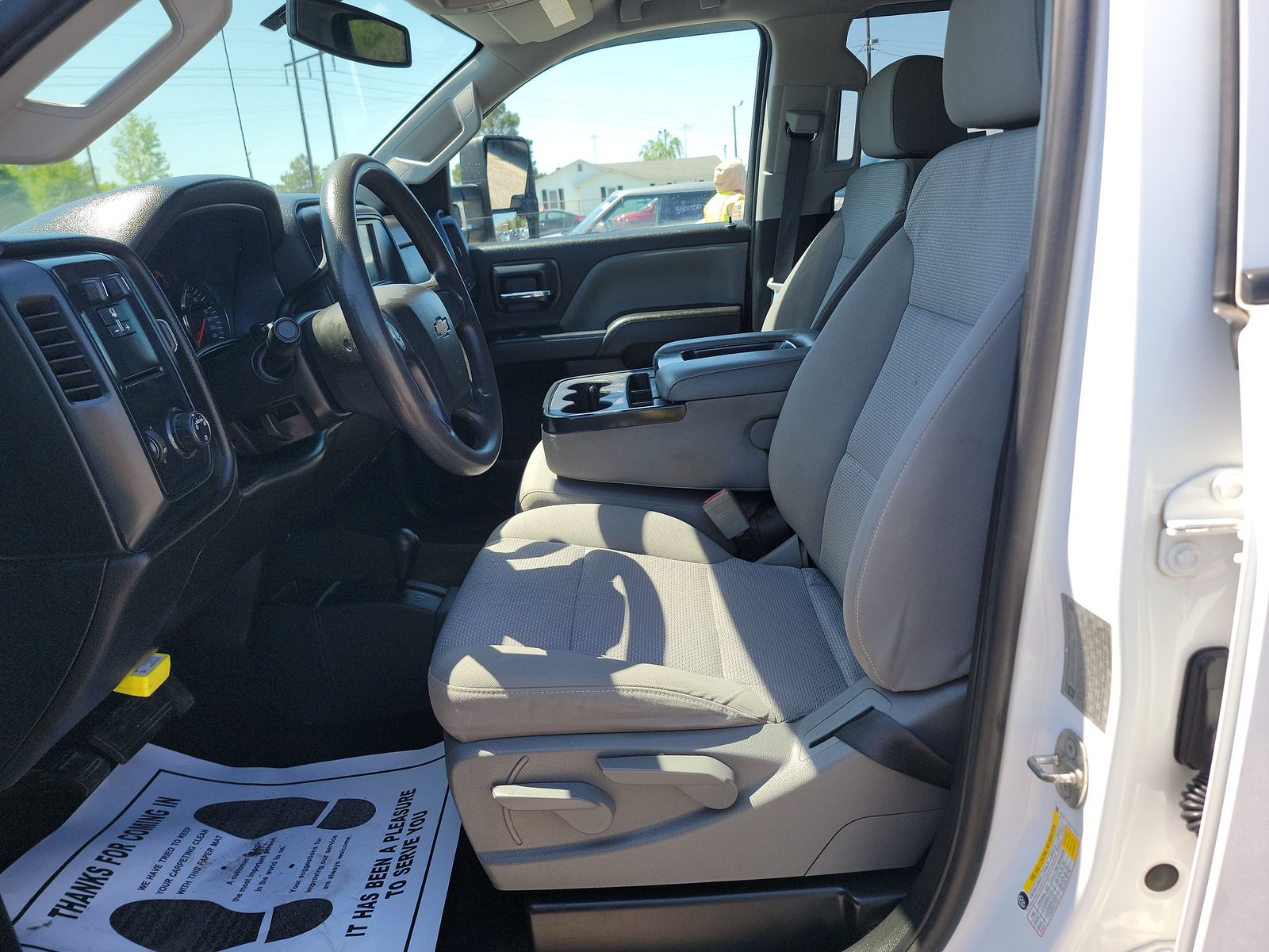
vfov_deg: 56.8
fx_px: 880
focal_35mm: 24
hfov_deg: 71.6
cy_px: 476
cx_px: 634
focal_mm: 6.7
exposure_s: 1/232
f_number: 1.8
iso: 50
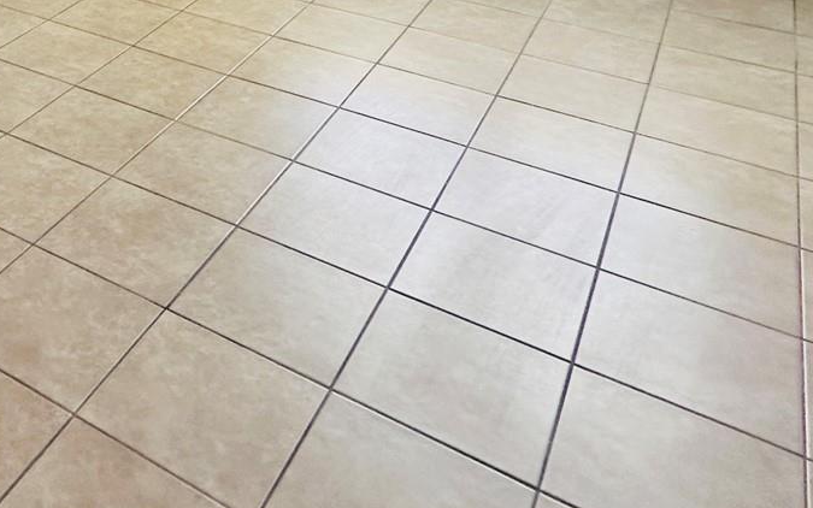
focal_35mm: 45
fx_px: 997
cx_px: -16
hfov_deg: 38.8
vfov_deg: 22.8
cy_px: -272
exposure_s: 1/120
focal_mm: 2.22
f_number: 2.2
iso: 125
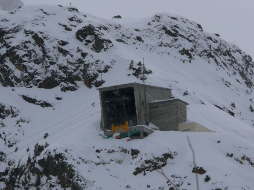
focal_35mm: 565
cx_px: 140
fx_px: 4145
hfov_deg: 3.5
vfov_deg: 2.6
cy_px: 120
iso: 100
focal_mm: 88.8
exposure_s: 1/800
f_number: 10
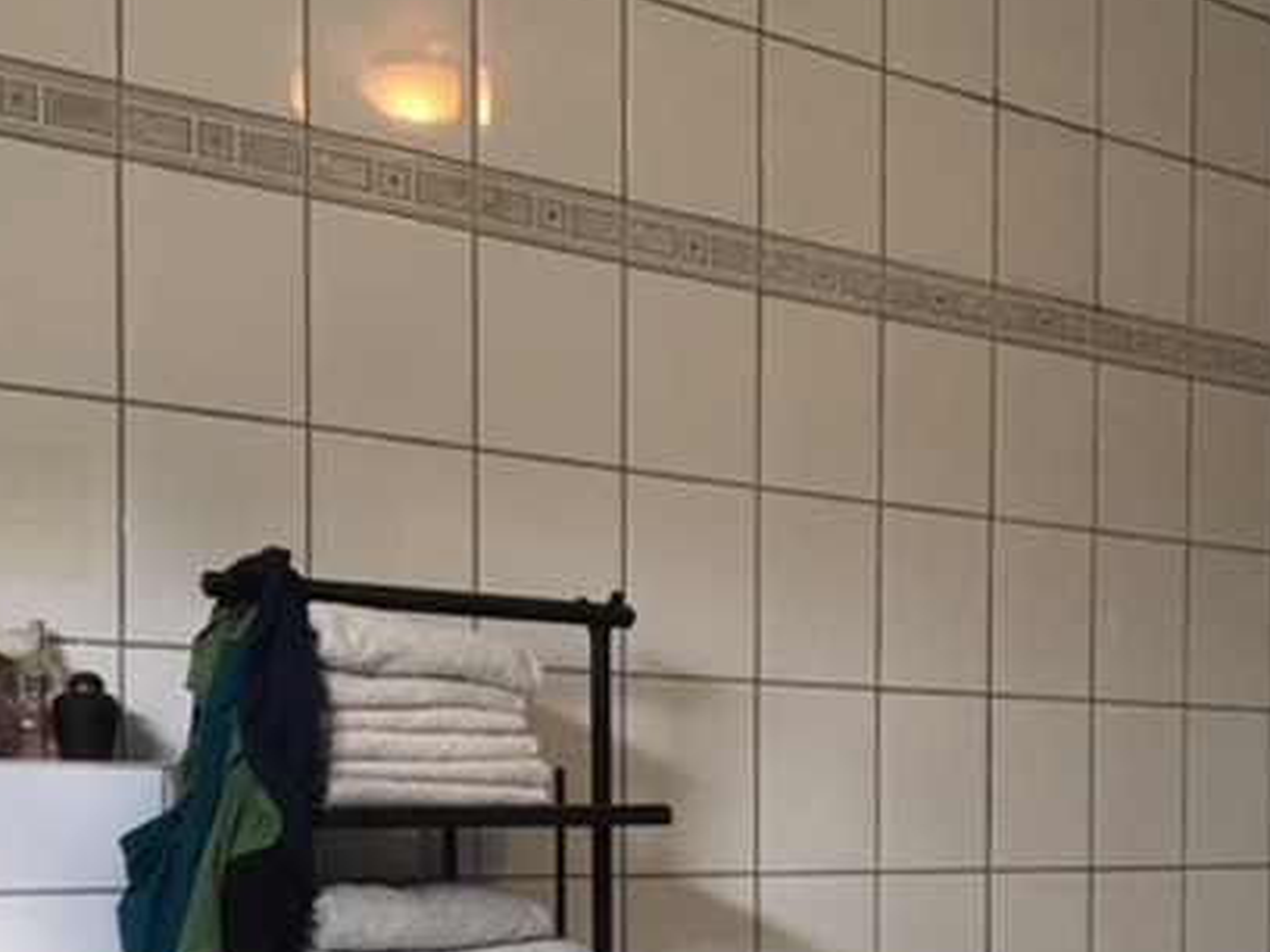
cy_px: 886
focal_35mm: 57
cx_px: 961
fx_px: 2091
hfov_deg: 33.1
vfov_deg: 24.8
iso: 100
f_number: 2.2
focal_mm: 4.15
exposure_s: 1/33
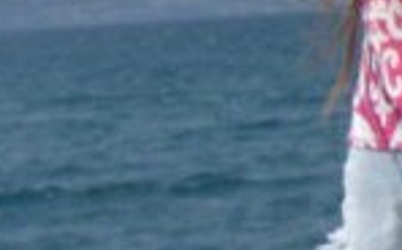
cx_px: 1407
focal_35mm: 294
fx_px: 3216
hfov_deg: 6.3
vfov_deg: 4.3
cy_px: -375
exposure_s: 1/320
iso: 80
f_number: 8
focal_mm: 7.9
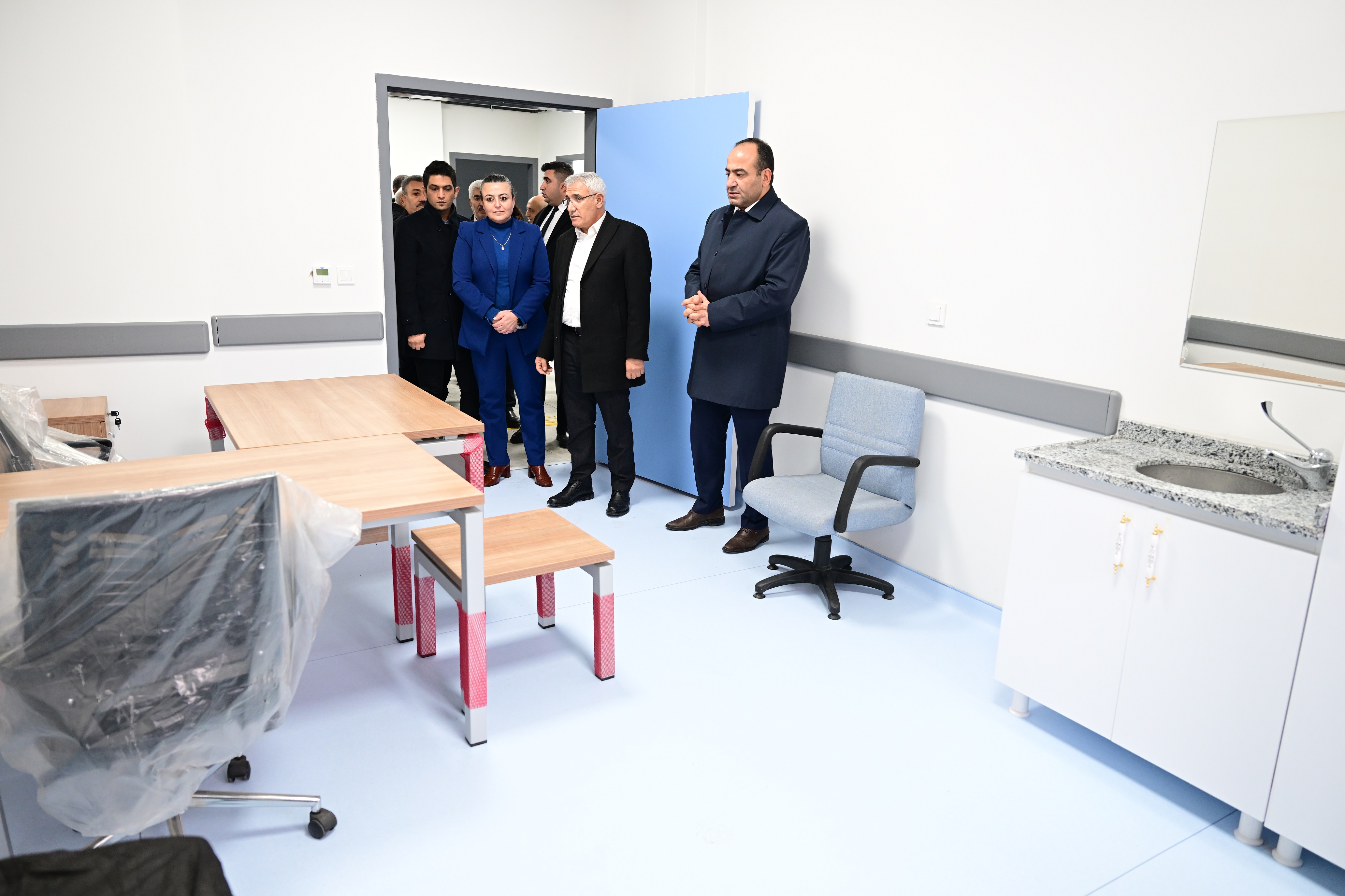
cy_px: 448
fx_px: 897
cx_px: 672
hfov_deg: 73.7
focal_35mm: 24
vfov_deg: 53.1
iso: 1000
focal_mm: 24
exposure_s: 1/50
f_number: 3.5
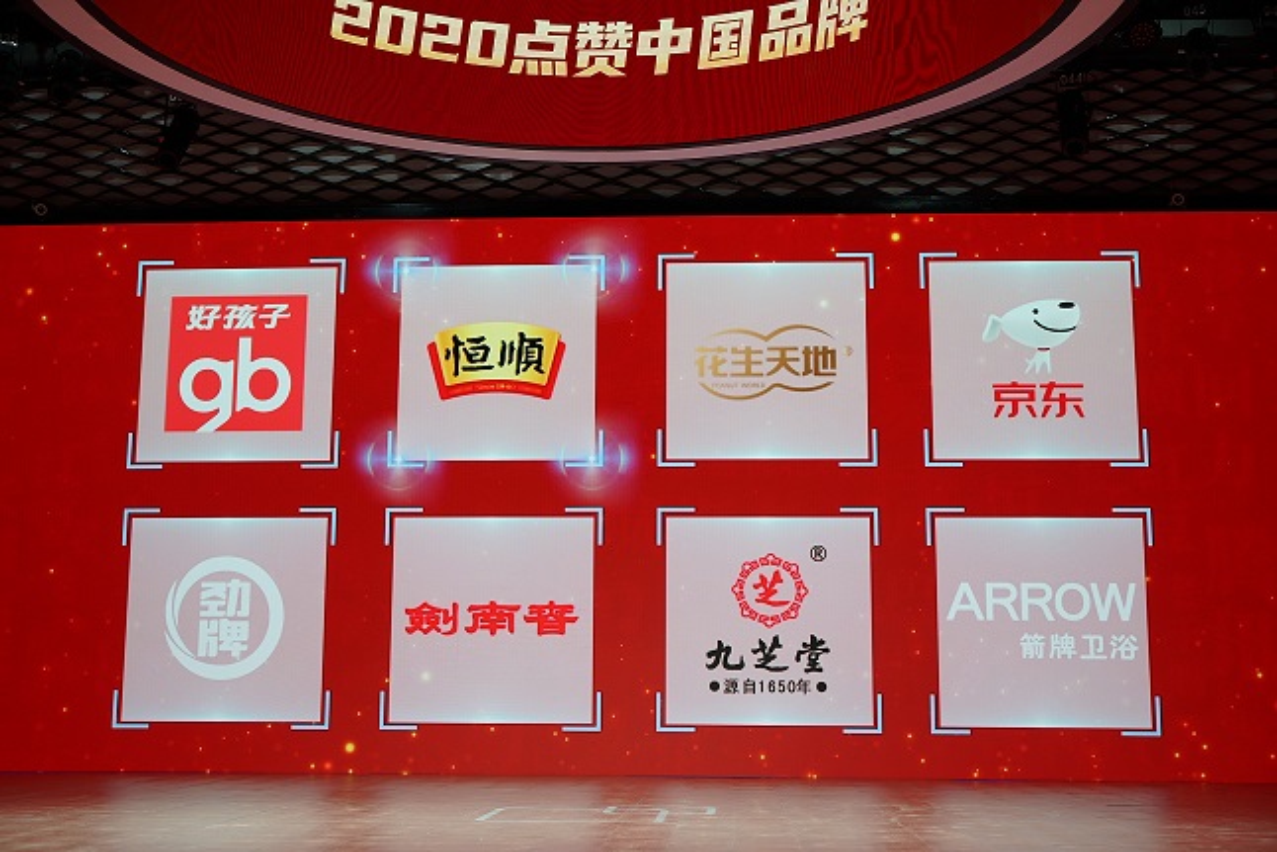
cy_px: 426
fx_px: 1597
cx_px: 638
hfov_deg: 43.6
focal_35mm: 45
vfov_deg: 29.9
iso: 640
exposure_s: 1/160
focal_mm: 45
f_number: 4
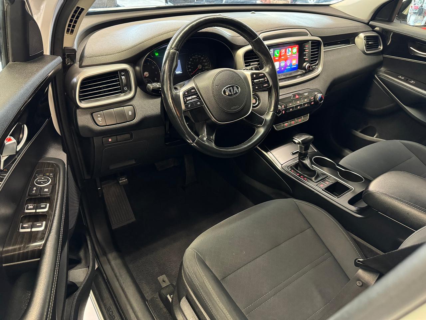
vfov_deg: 56.8
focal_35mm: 24
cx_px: 213
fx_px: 295
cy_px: 160
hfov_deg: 71.6
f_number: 1.78
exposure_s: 1/30
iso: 800
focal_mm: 6.76
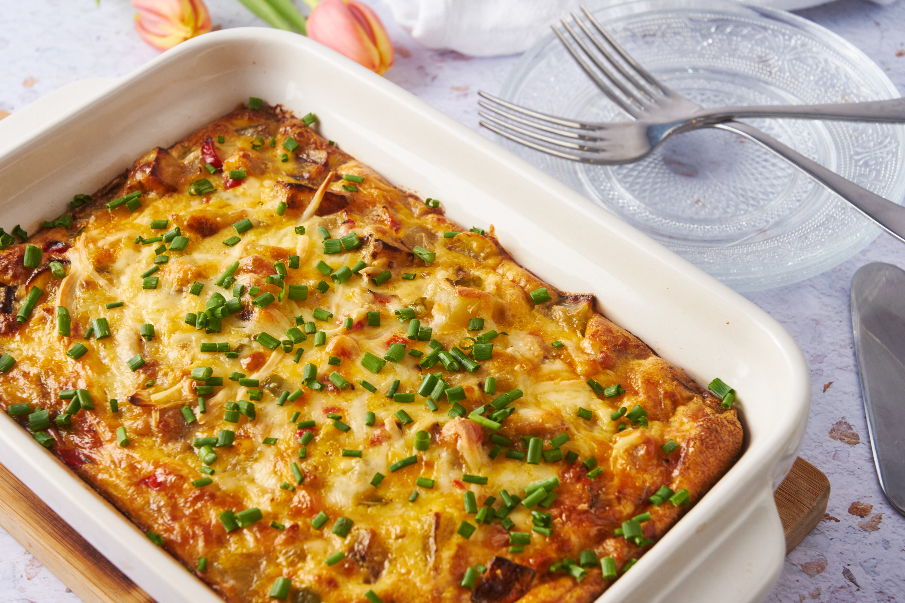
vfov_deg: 17.5
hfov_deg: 26.0
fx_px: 1961
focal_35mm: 78
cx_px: 452
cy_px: 302
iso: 100
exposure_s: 1/100
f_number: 11
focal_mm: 52
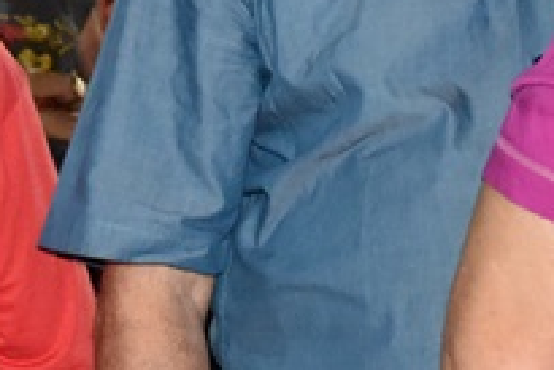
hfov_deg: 13.0
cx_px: 278
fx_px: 2433
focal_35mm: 158
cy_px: 62
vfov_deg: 8.7
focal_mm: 24
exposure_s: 1/60
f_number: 3.8
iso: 5600
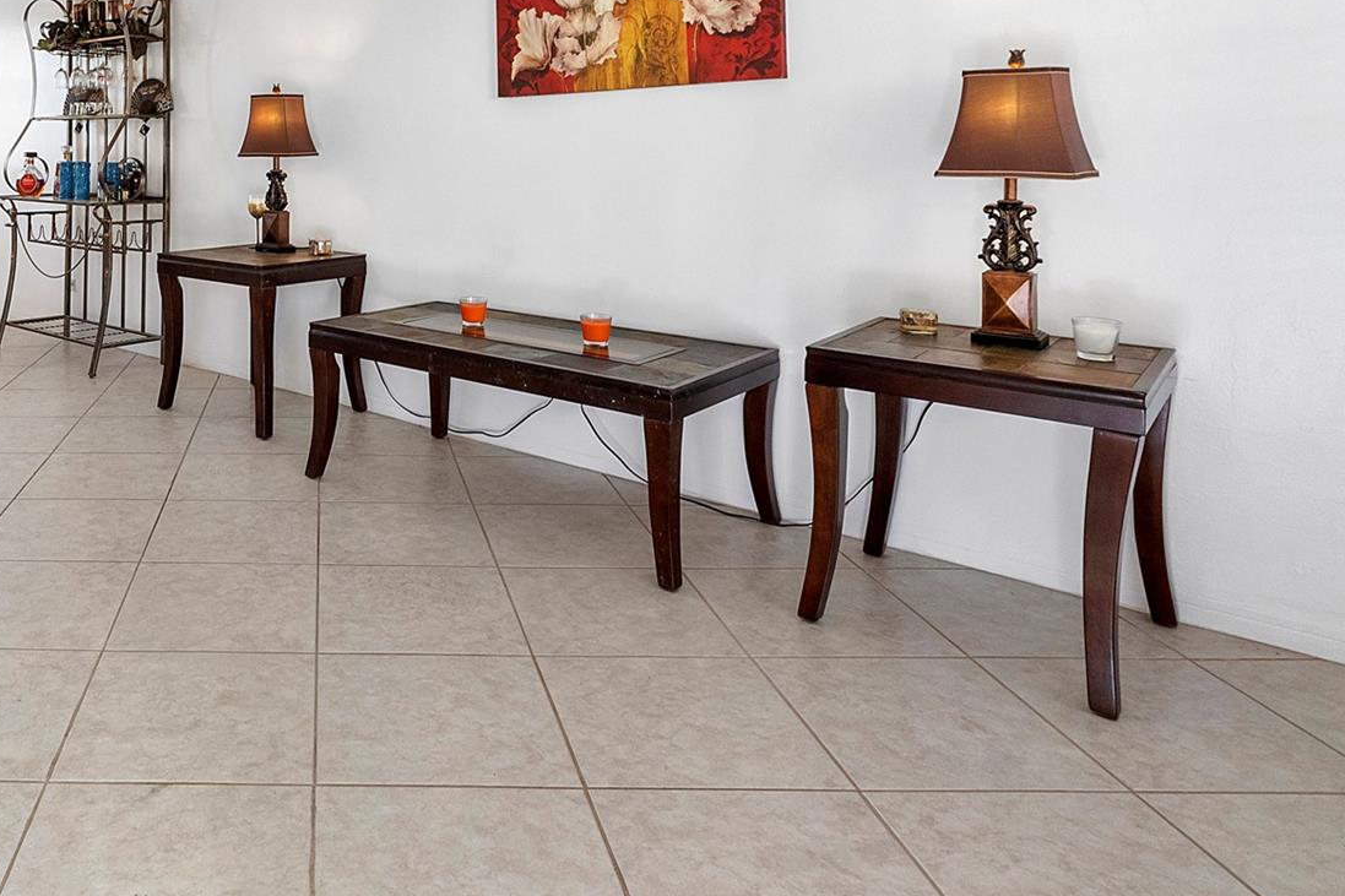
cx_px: 295
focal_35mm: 28
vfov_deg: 43.4
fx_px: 1046
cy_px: 134
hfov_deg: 60.9
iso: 800
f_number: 9
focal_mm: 10
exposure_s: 1/50
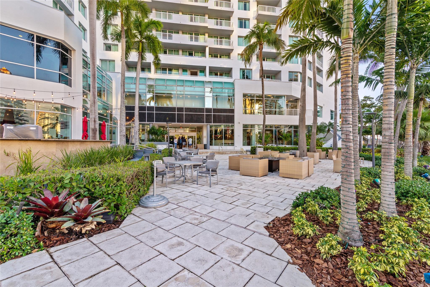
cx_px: 215
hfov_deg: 96.7
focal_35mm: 16
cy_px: 144
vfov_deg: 73.8
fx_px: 191
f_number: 8
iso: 320
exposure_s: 1/100
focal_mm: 16
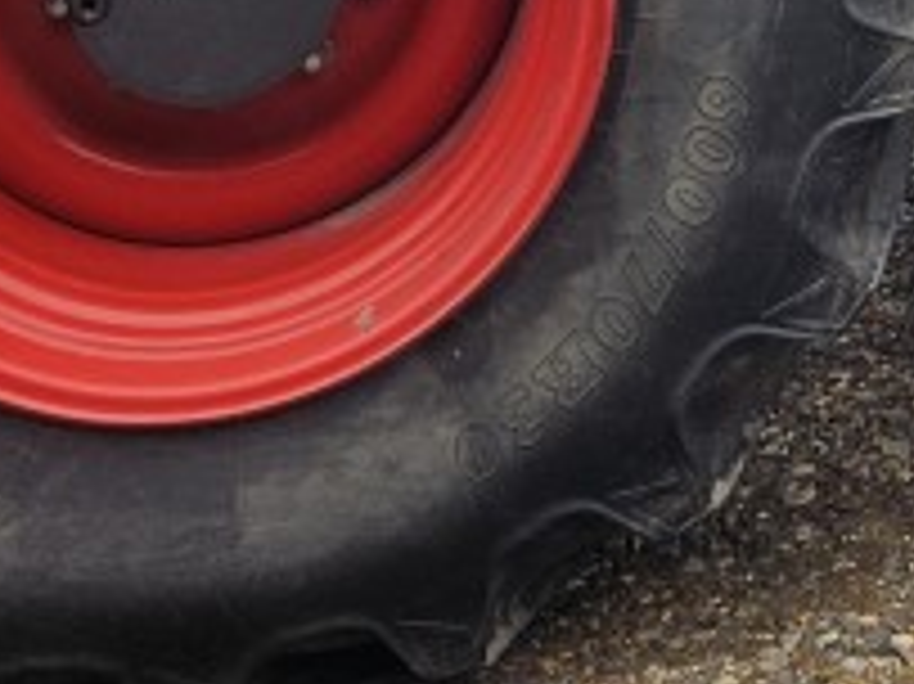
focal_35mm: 116
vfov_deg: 11.2
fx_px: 3061
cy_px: -824
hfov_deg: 15.8
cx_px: 1297
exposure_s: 1/262
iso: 25
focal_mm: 5.4
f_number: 1.8
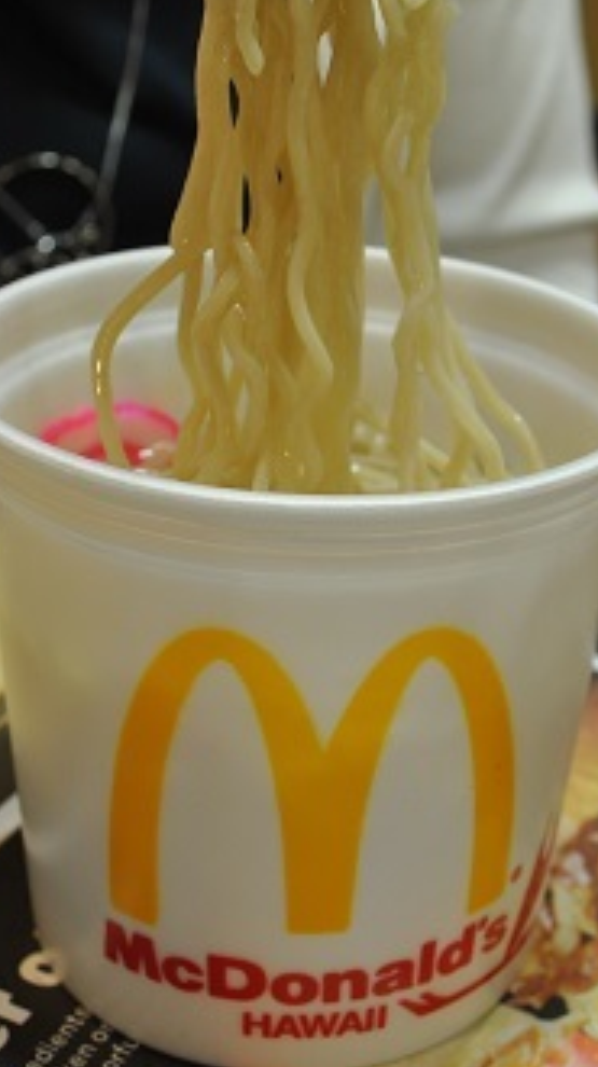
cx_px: 380
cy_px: 458
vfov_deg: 34.3
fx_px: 1724
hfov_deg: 19.6
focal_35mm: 61
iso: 100
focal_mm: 22
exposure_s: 1/8
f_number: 5
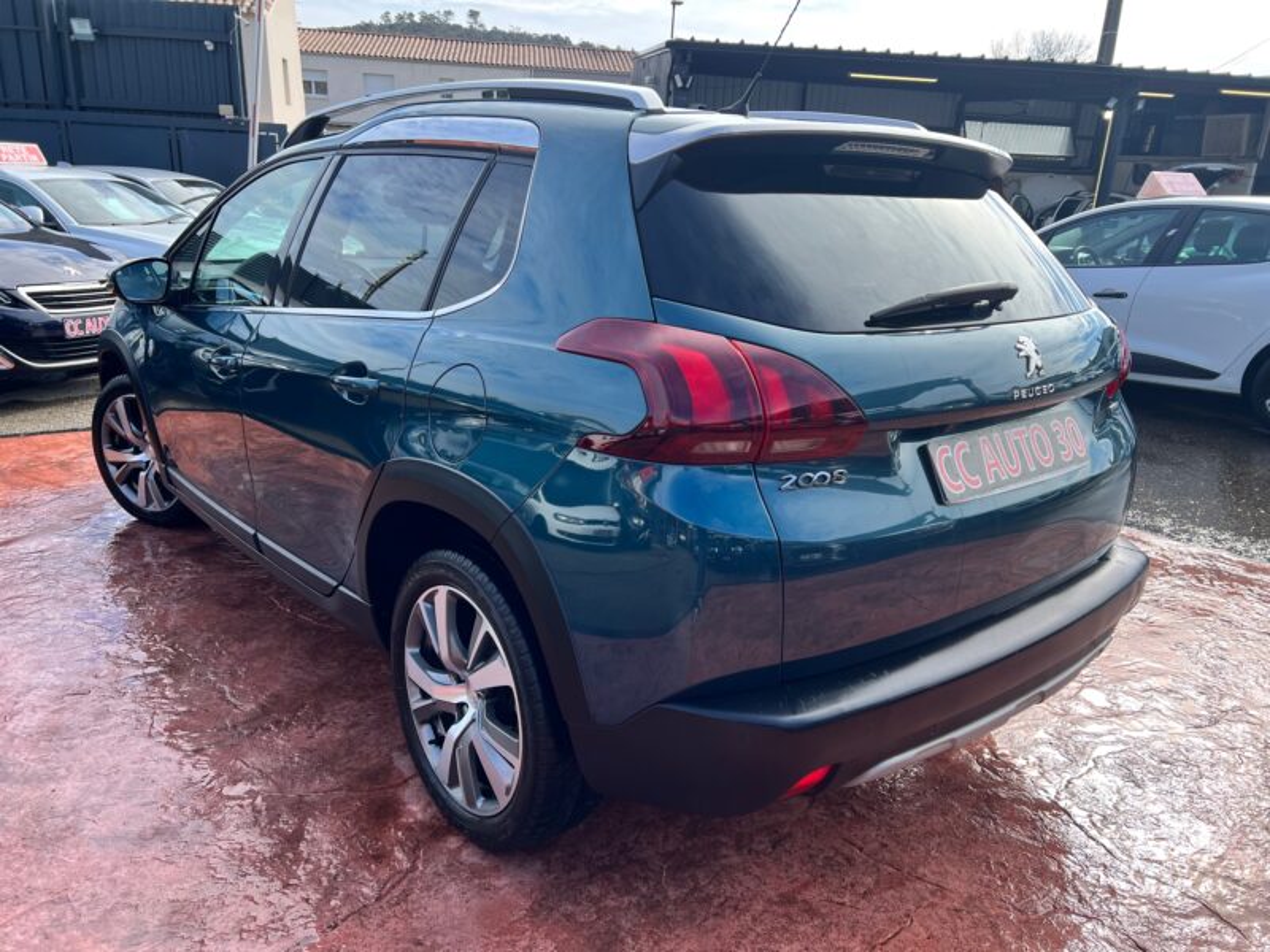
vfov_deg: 53.1
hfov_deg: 67.3
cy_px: 476
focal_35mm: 26
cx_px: 635
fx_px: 954
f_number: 1.5
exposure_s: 1/1266
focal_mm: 5.7
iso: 50
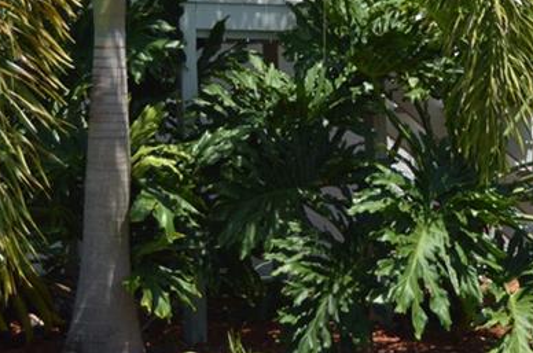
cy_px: -269
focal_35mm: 161
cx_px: 506
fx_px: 2379
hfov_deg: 12.7
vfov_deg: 8.2
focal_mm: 26
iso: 100
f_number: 4
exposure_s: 1/800
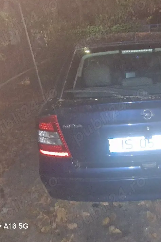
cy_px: 118
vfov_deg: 50.7
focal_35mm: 38
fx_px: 255
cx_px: 132
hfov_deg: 33.8
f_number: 1.8
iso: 640
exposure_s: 1/24
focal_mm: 3.98
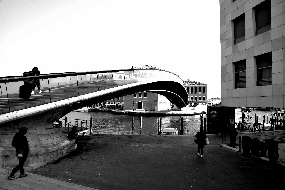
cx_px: 142
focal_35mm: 24
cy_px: 95
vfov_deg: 53.2
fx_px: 190
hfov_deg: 73.7
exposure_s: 1/20
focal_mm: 24
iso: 160
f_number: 14
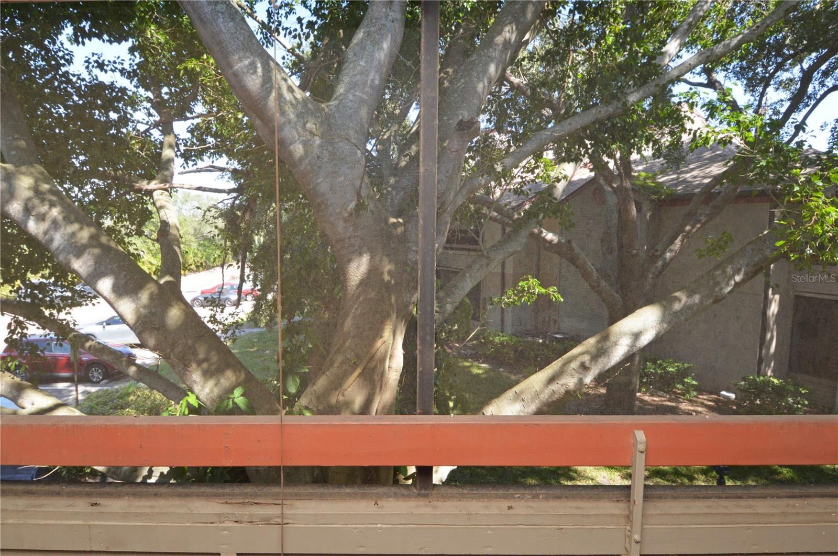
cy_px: 278
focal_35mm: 18
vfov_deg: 67.3
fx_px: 419
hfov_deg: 90.1
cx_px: 419
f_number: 5.6
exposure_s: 1/125
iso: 360
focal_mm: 12
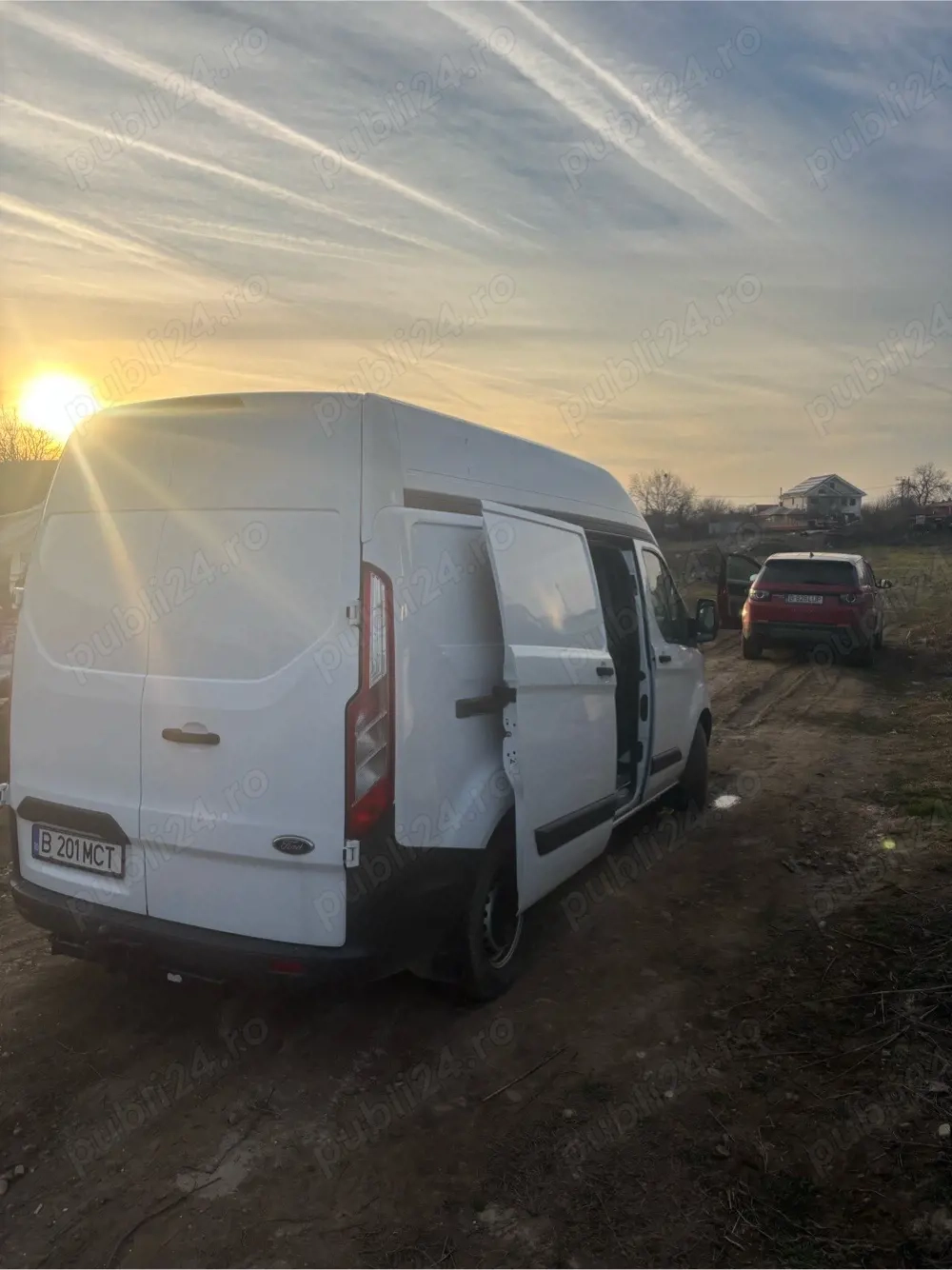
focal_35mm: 26
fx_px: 954
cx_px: 476
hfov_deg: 53.0
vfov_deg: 67.3
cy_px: 635
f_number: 1.6
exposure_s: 1/2342
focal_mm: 5.96
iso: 50
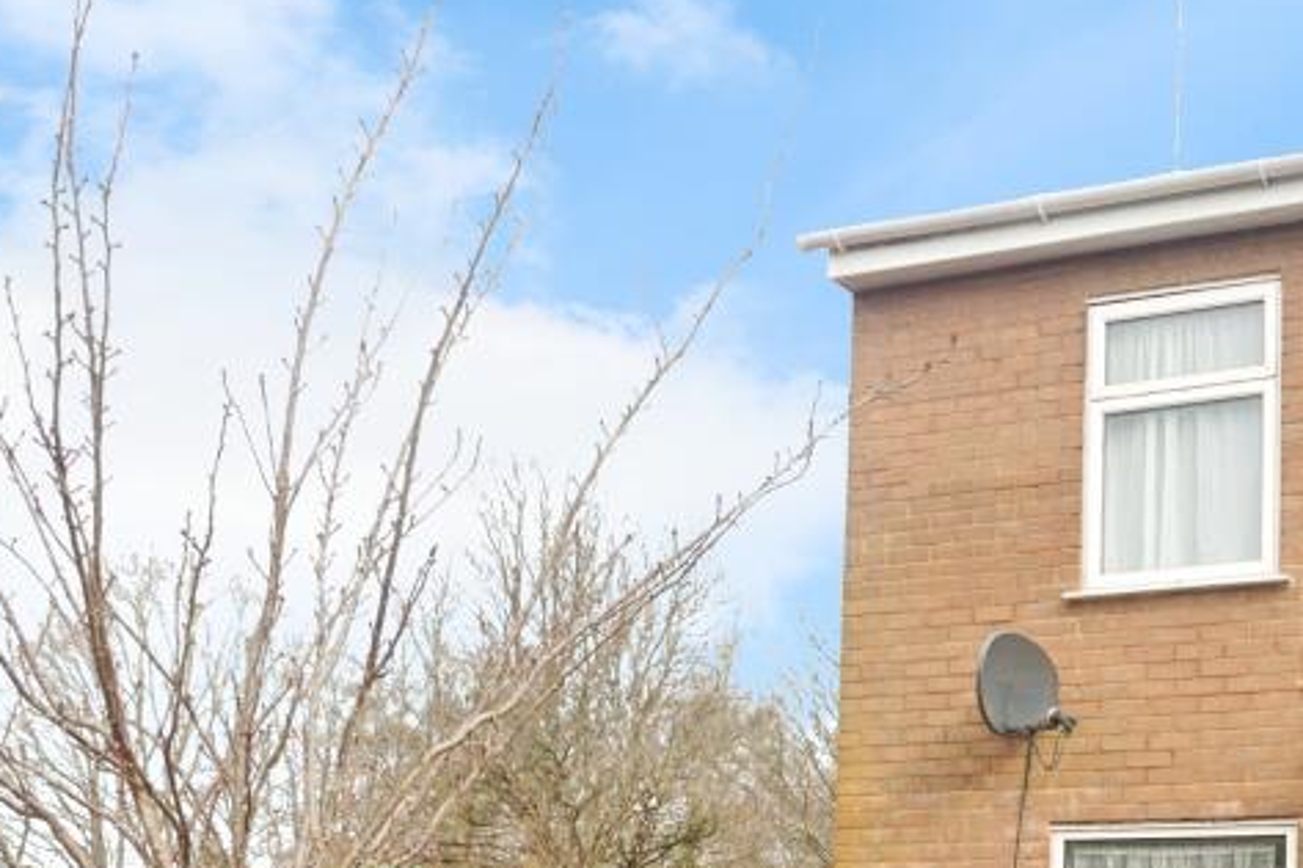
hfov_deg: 37.0
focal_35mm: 52
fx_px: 1881
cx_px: 1017
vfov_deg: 24.5
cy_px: 923
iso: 100
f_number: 10
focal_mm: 16
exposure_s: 1/80
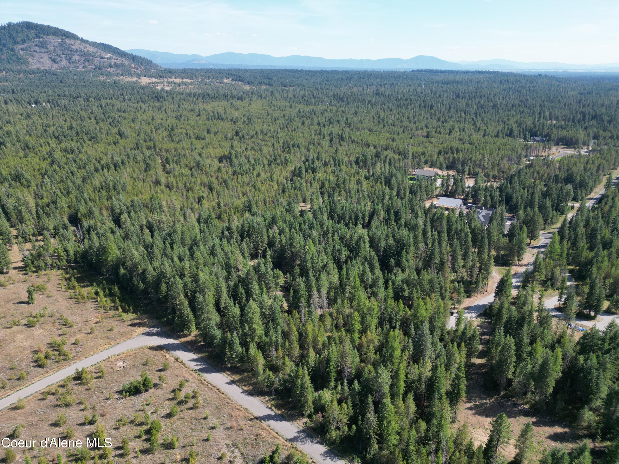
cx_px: 310
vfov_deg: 56.8
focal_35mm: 24
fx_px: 429
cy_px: 232
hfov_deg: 71.6
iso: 200
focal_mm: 6.72
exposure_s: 1/2000
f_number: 1.7
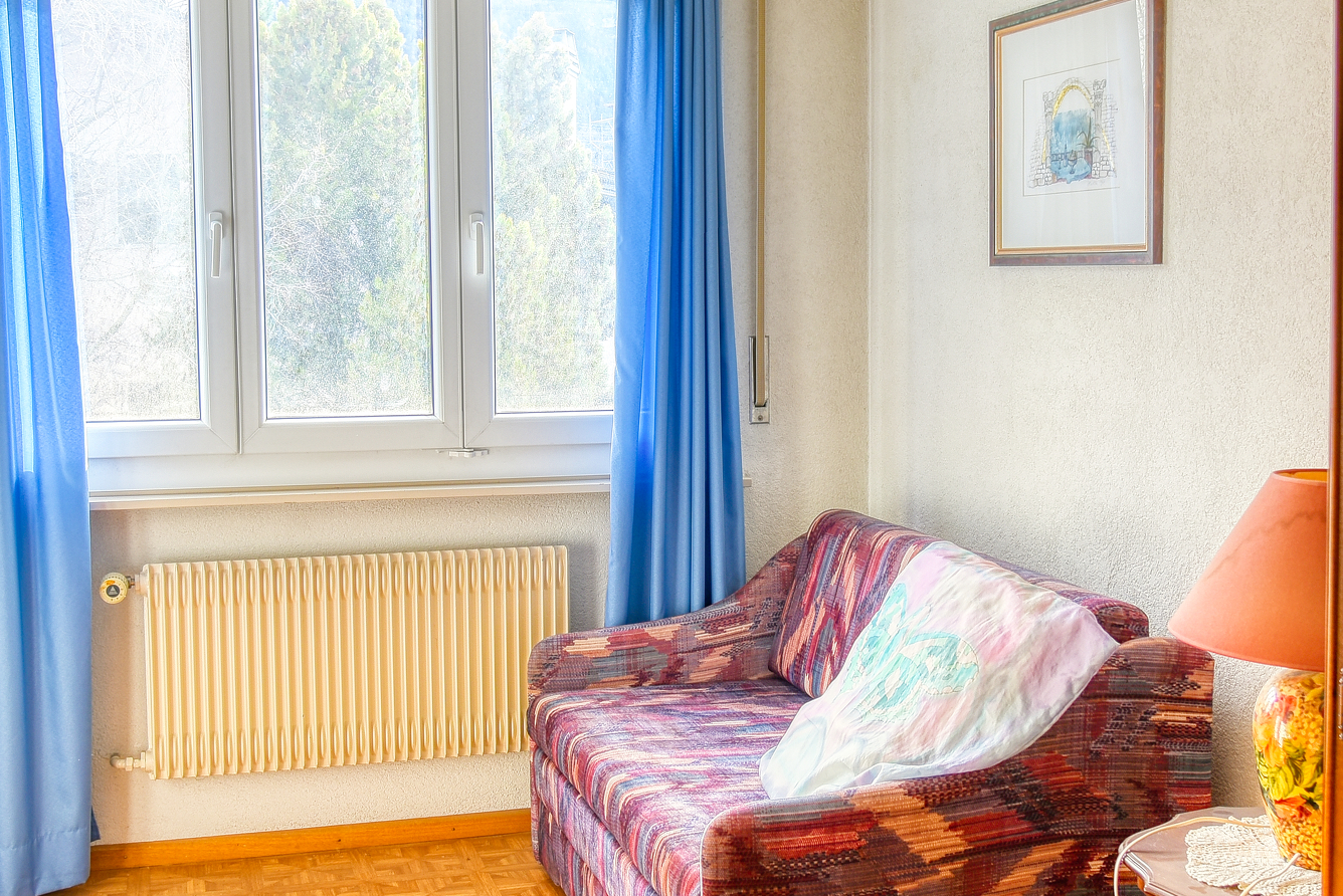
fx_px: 1717
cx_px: 703
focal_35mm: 46
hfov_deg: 42.7
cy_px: 432
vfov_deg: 29.3
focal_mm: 24
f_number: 7.1
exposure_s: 1/200
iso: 250
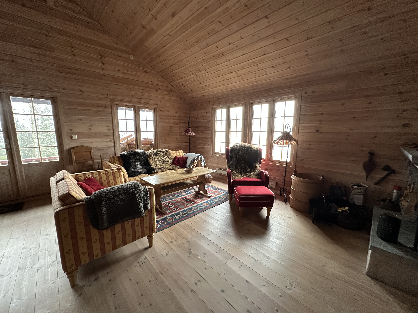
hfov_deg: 102.1
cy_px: 156
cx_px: 209
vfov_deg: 85.7
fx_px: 169
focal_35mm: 14
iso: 250
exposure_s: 1/50
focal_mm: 2.22
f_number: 2.2
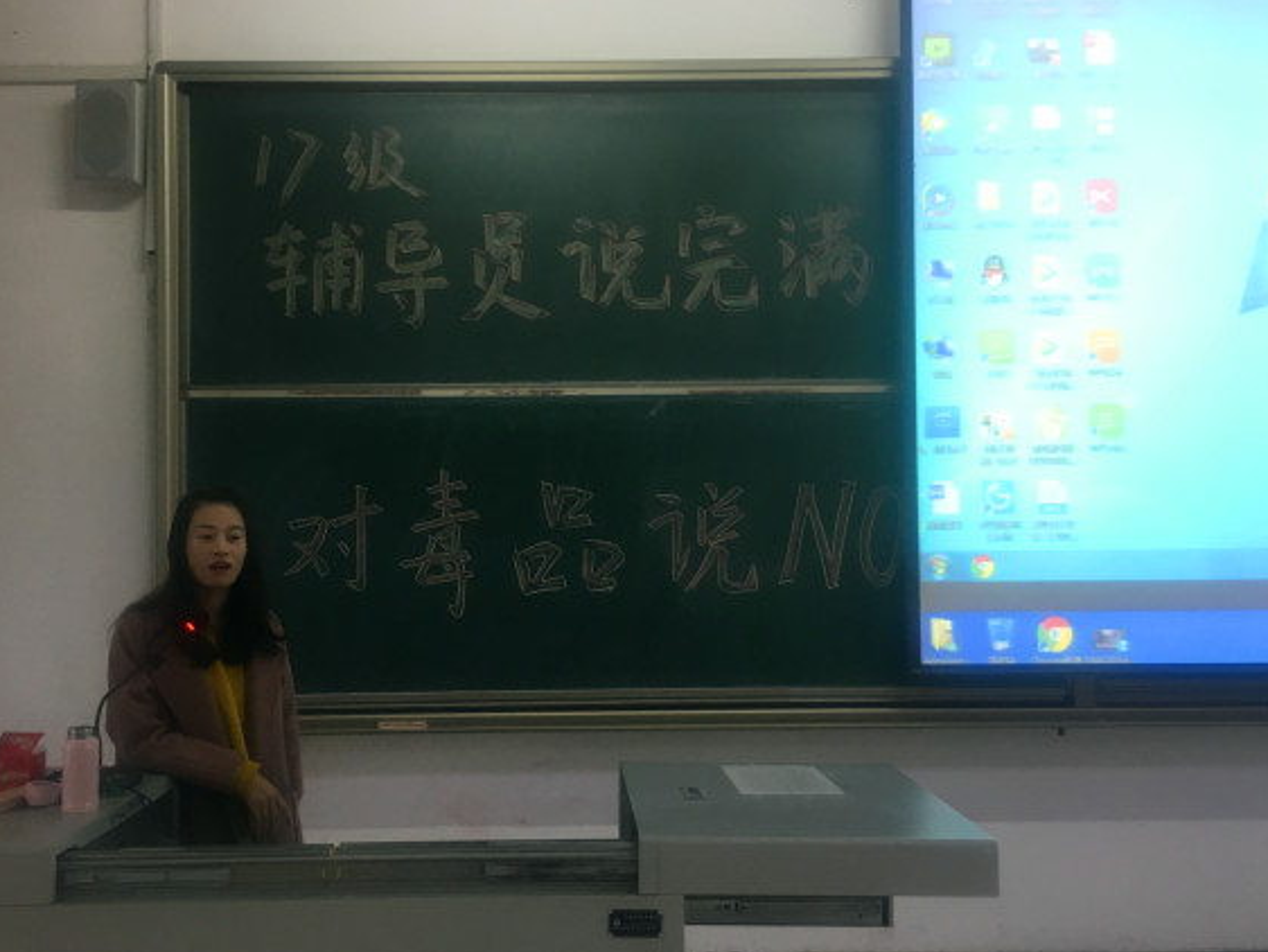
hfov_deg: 55.3
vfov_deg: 43.0
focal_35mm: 33
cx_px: 591
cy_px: 499
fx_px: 1209
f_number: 2.2
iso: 100
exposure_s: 1/33
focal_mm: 4.15
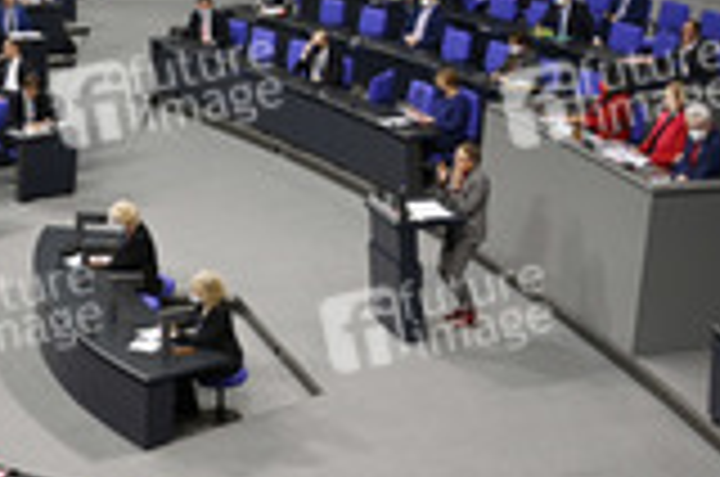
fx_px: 1577
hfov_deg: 24.8
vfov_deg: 17.0
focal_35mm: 79
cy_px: 432
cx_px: 47
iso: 1250
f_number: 4.5
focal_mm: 28
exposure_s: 1/125
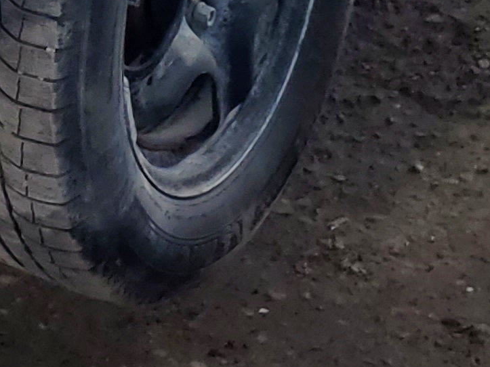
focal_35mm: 145
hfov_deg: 12.9
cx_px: -250
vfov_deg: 9.1
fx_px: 2052
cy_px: -541
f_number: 2.4
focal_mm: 4.3
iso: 50
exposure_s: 1/654
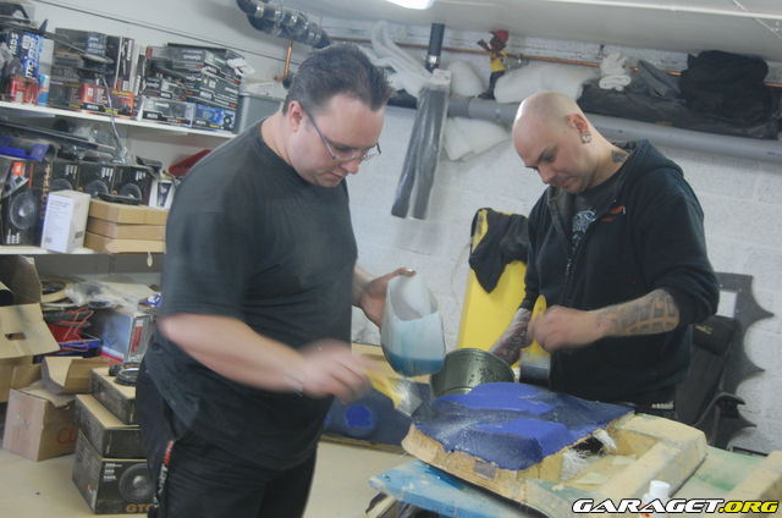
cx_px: 391
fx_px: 1041
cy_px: 259
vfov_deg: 28.0
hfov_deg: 41.2
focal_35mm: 48
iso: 800
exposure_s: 1/8
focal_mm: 32
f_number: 4.5
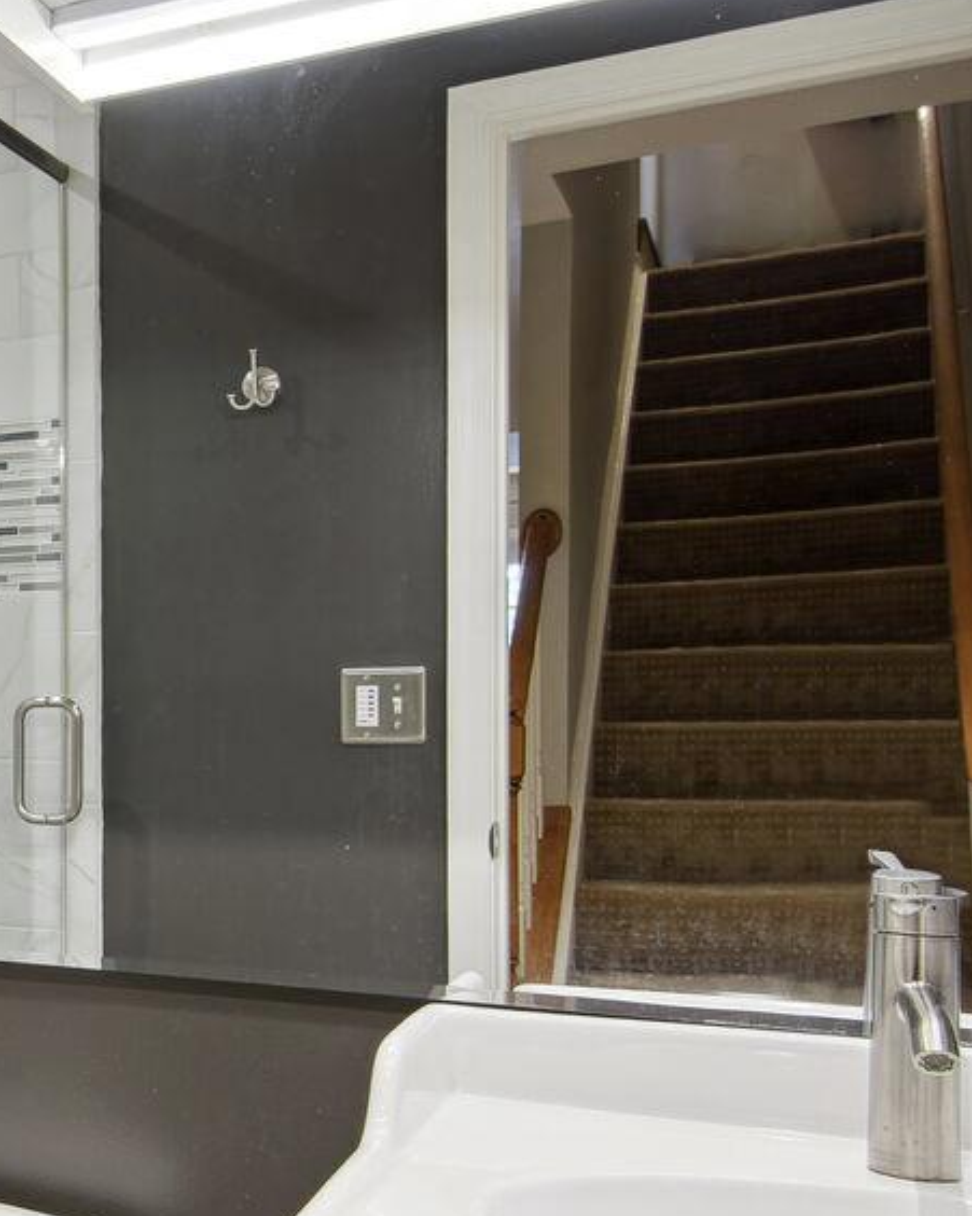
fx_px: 1655
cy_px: 744
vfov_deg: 40.1
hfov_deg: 27.8
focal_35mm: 46
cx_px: -254
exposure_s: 1/3
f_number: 8
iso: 200
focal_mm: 16
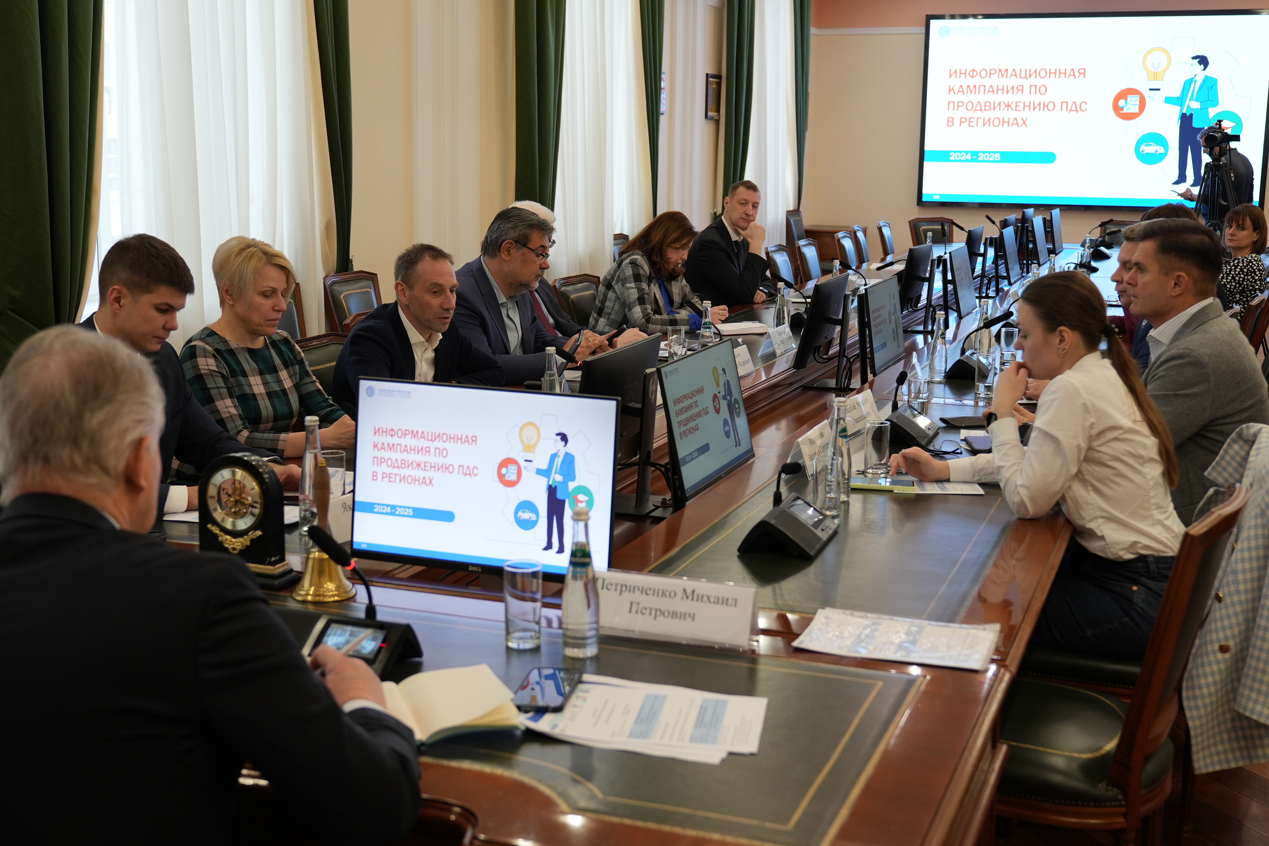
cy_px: 423
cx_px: 634
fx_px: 1480
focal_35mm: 42
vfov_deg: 31.9
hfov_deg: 46.4
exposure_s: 1/100
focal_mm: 28
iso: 400
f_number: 2.8
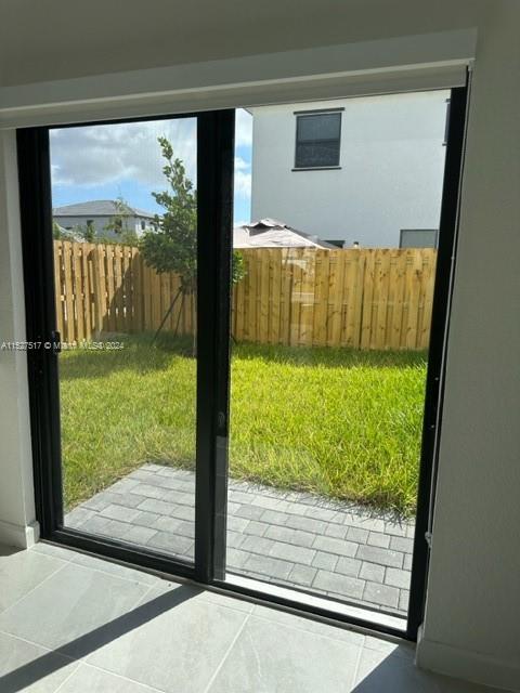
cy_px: 346
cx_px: 260
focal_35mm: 24
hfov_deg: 56.8
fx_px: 481
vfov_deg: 71.6
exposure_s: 1/2203
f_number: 1.78
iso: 80
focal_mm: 6.86
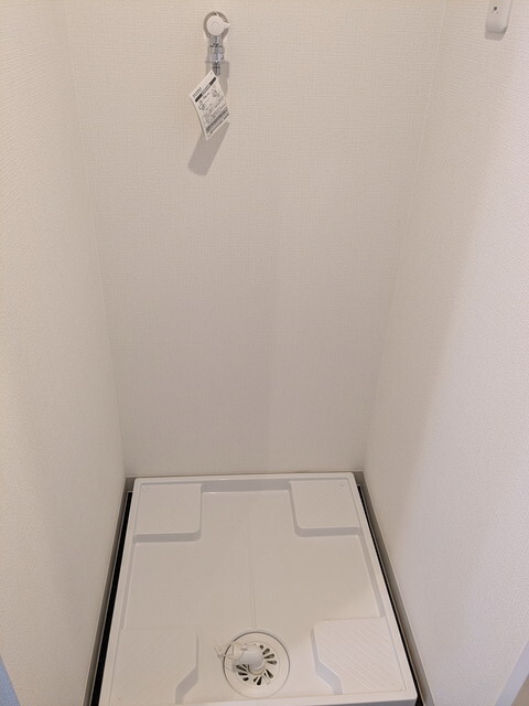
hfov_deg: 51.4
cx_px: 264
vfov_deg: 65.3
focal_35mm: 27
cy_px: 353
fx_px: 550
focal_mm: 4.38
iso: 73
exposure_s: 1/25
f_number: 1.73
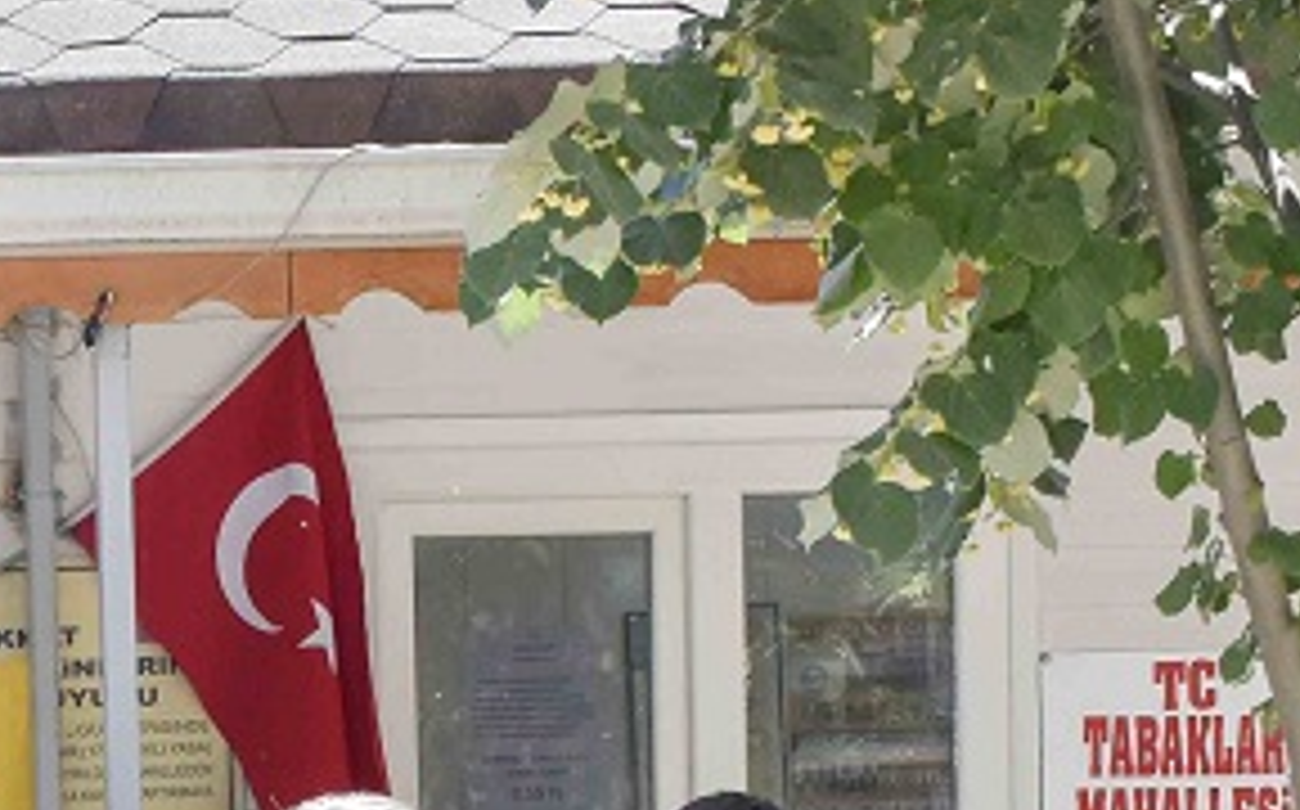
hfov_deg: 13.9
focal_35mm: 146
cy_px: 1341
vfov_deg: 8.7
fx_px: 5172
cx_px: -243
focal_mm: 23
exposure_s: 1/500
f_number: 8
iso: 360
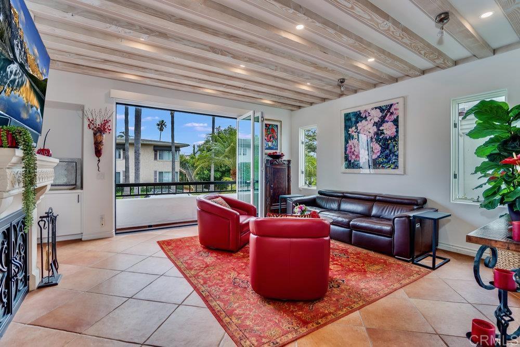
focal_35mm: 16
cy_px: 174
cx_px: 260
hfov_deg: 96.7
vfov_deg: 73.8
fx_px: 231
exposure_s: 1/125
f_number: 5.6
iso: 100
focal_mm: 16
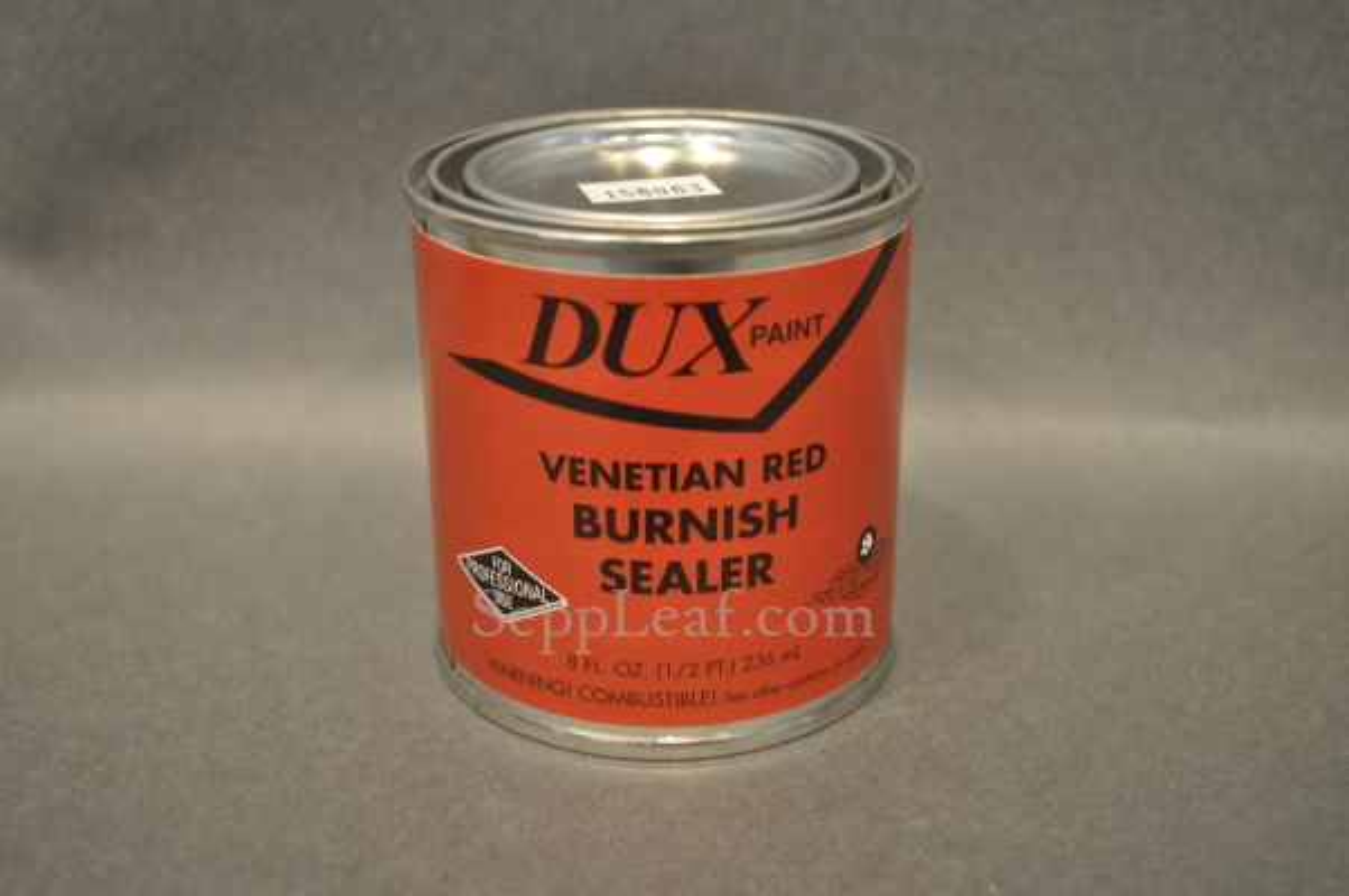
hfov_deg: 43.6
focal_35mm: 45
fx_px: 1684
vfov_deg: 29.8
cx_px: 674
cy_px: 448
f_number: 4.8
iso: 800
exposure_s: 1/60
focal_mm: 30
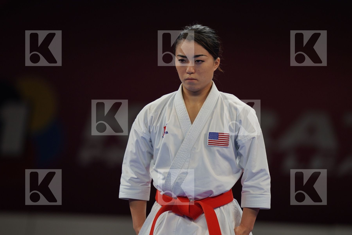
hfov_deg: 5.2
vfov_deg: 3.4
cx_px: 176
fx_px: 3911
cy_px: 118
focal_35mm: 400
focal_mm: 400
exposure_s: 1/500
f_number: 2.8
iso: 640
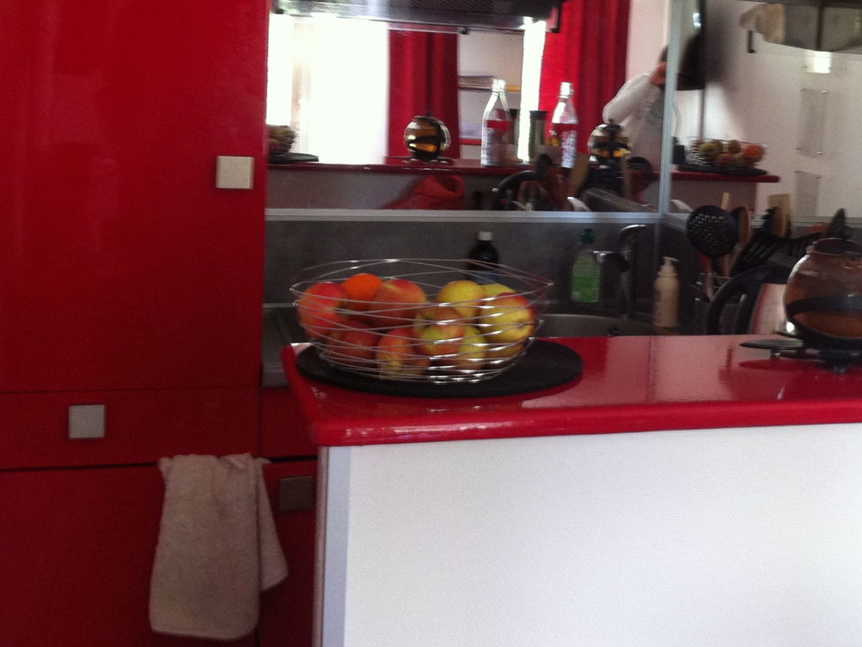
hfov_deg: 32.6
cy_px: 196
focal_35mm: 58
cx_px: 654
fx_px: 1444
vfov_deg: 25.0
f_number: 2.8
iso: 160
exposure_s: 1/15
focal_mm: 3.85
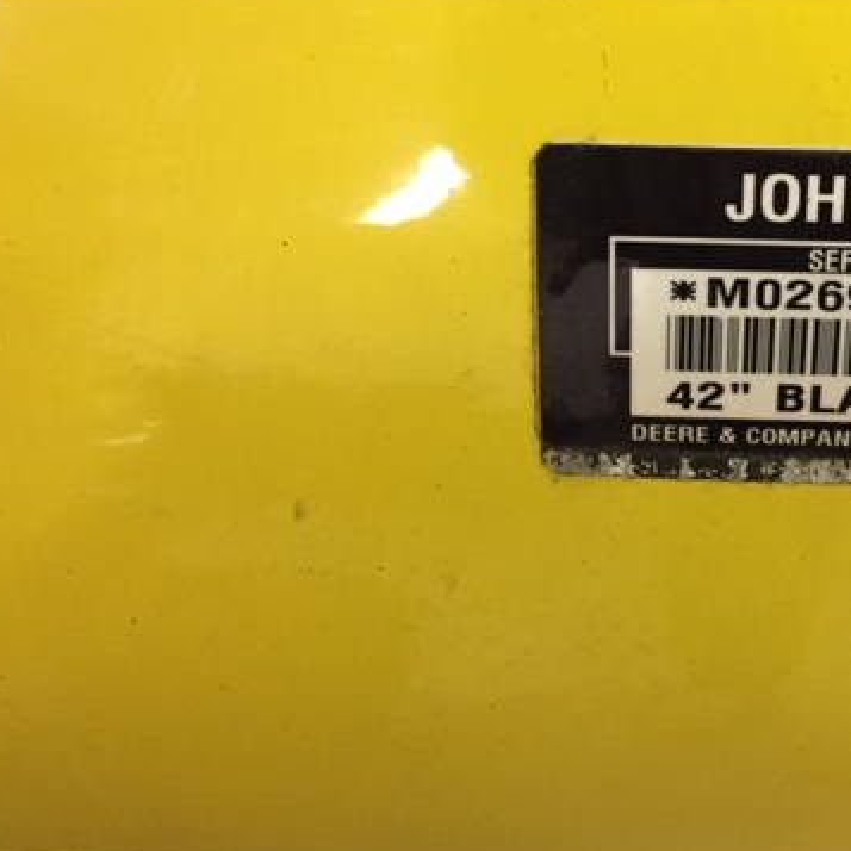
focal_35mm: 46
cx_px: 658
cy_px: 350
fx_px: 1279
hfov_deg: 35.8
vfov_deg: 36.7
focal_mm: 4.15
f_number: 2.2
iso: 250
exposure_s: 1/20
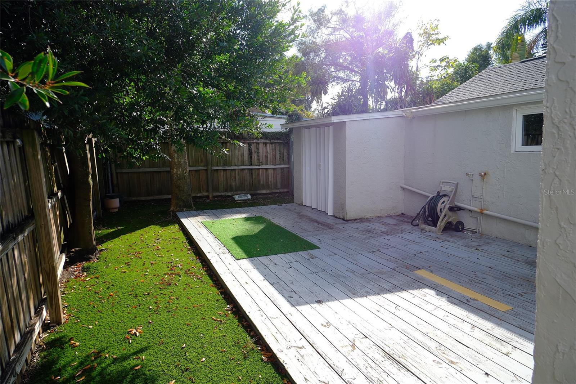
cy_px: 192
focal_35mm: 23
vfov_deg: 55.1
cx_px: 288
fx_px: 368
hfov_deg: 76.1
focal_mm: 15
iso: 160
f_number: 5.6
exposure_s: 1/320
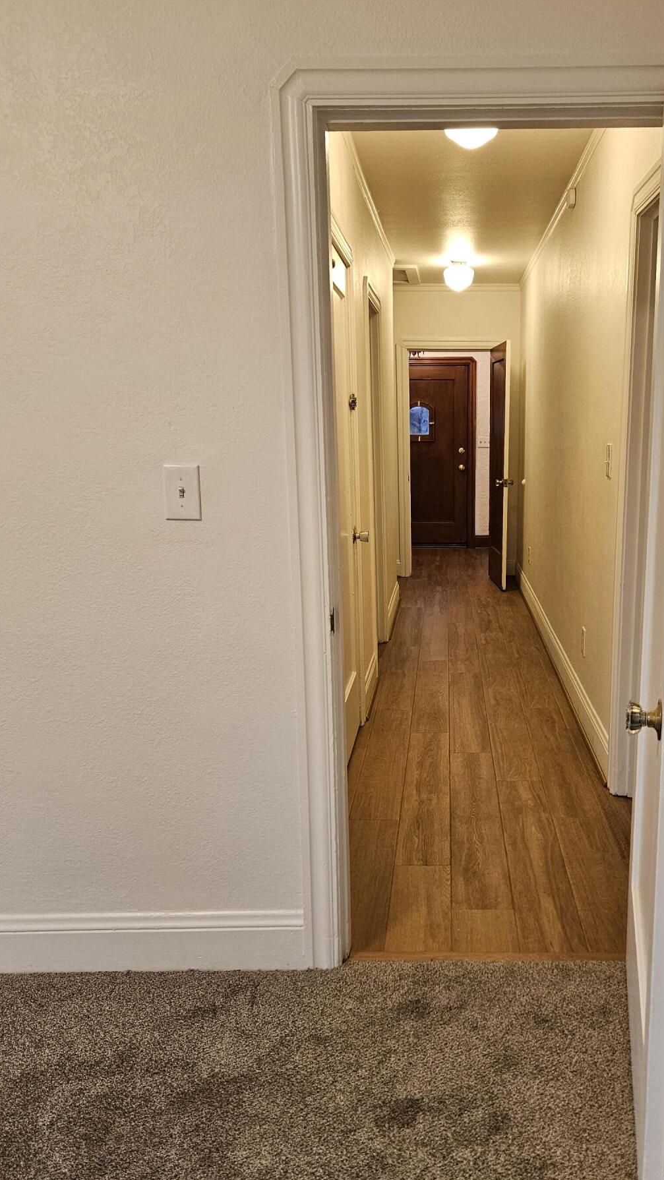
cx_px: 427
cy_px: 591
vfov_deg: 67.9
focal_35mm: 28
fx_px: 876
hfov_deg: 41.1
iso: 400
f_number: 1.8
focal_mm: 5.4
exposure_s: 1/120
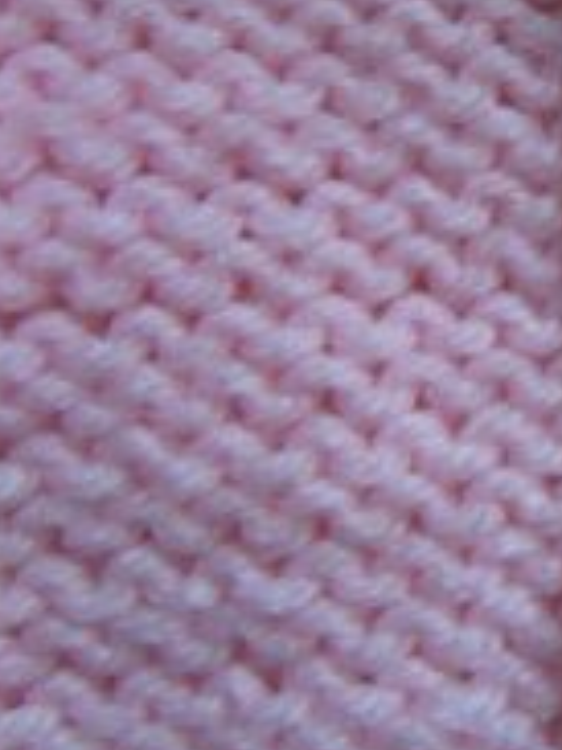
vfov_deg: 27.2
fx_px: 1539
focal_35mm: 71
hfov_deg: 18.4
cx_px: 837
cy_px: 225
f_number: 3.5
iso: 800
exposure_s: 1/125
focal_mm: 5.4
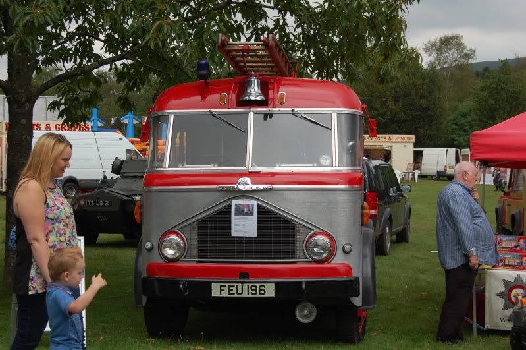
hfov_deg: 33.4
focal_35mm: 60
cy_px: 175
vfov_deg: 22.6
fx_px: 876
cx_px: 263
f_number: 7.1
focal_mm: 40
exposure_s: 1/200
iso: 200
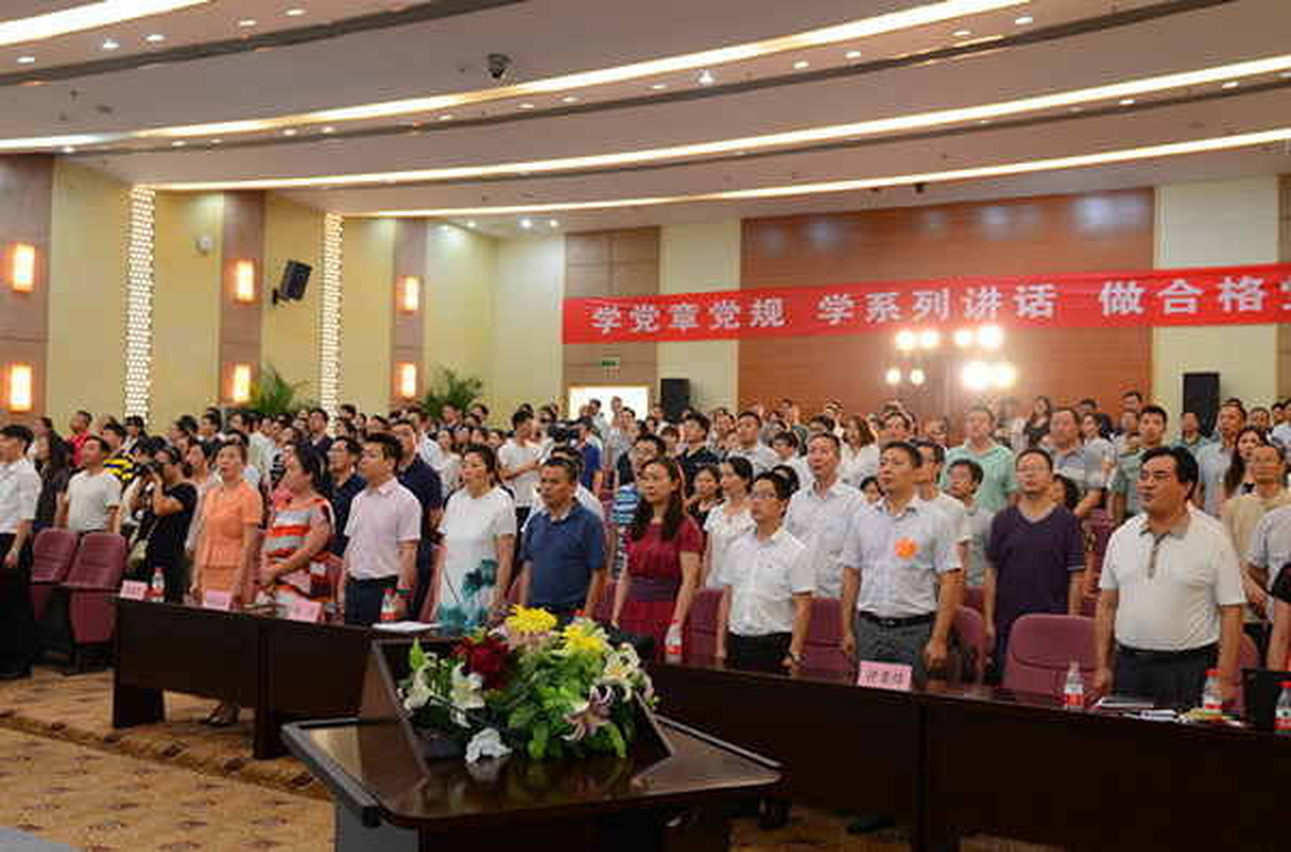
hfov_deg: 53.3
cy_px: 426
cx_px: 646
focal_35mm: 36
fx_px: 1287
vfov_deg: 36.6
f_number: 3.2
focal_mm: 24
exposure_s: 1/50
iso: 640
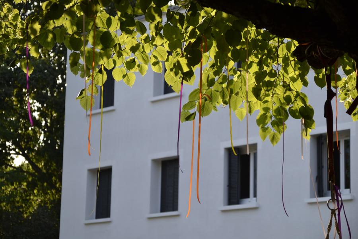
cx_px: 179
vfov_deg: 10.8
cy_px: 120
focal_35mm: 128
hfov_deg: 16.1
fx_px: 1268
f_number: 5.6
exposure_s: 1/125
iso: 100
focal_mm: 85
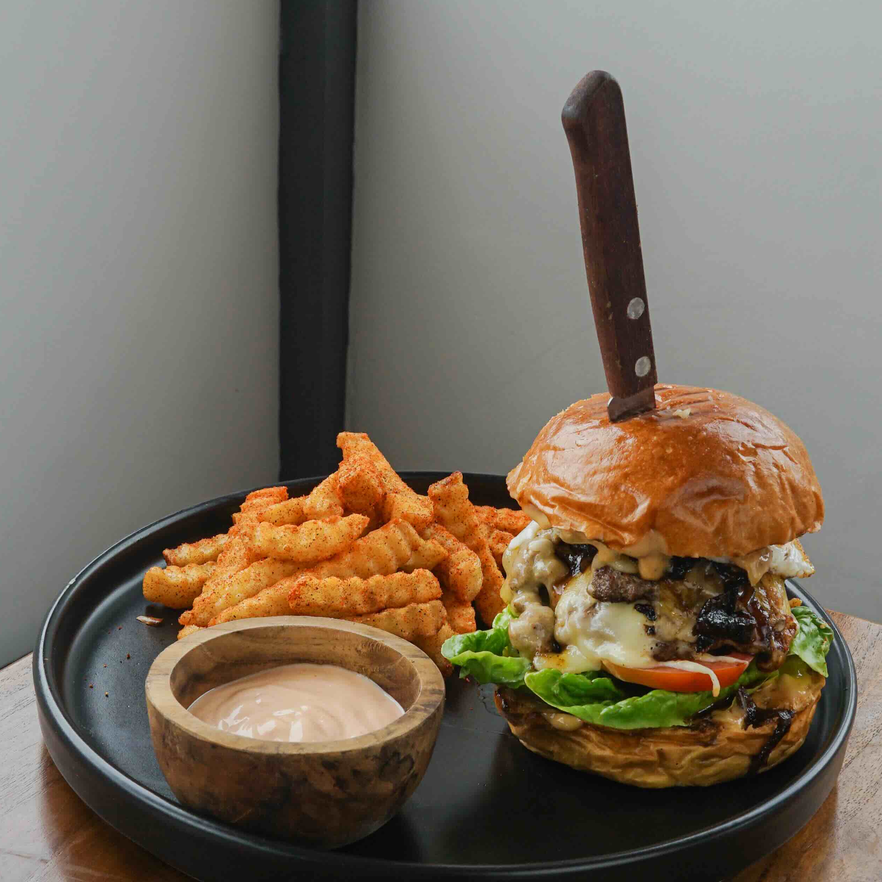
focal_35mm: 56
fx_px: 1614
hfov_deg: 30.6
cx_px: 452
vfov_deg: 30.5
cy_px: 404
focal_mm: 28
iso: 200
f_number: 11
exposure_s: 1/30
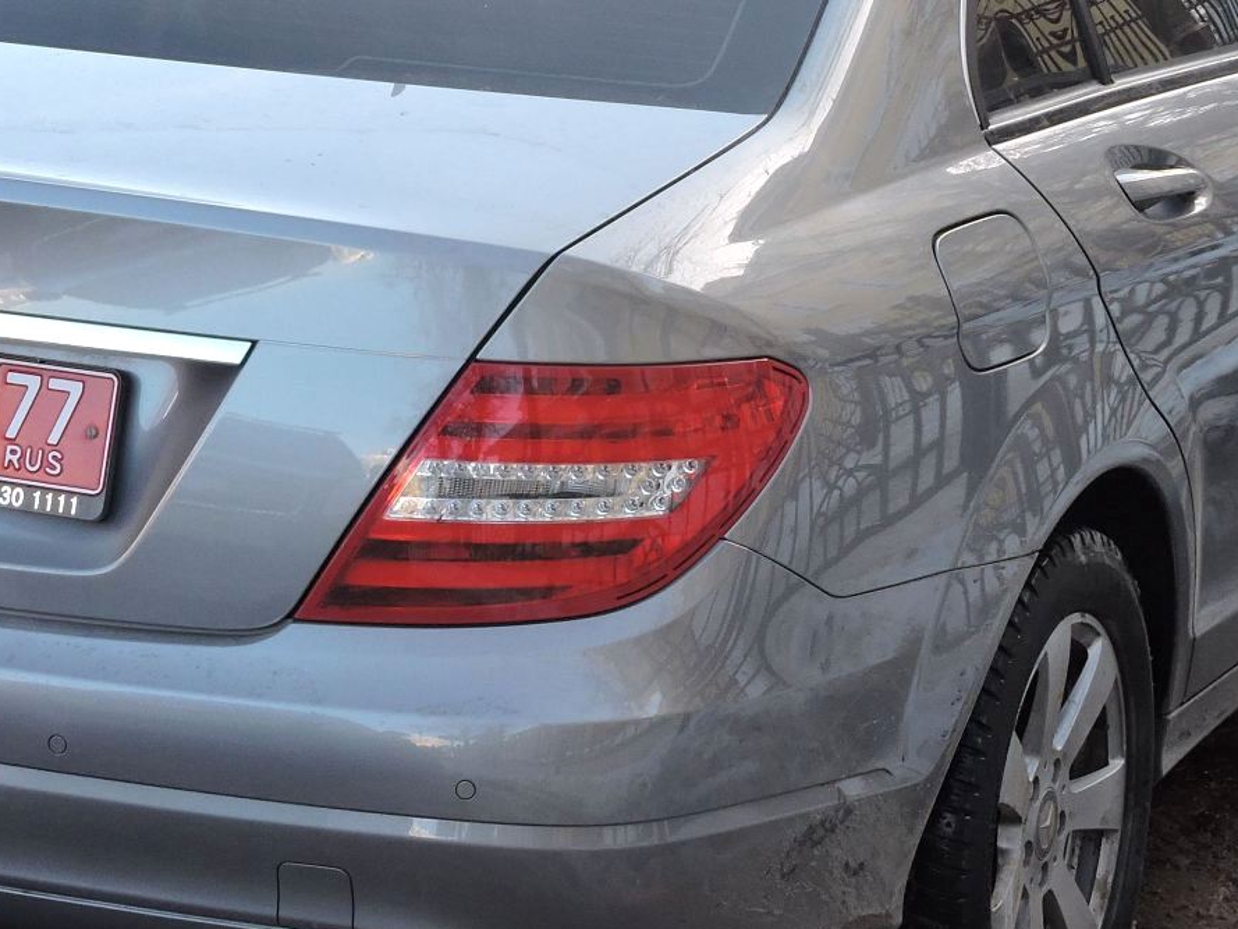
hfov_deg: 14.6
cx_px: 439
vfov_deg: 11.0
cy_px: 220
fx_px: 4829
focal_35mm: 135
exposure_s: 1/80
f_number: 4.2
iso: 100
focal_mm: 10.7
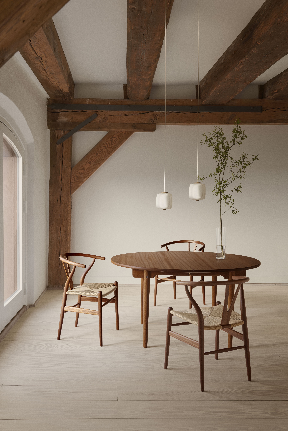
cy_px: 216
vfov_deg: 54.4
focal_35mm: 35
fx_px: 420
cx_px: 144
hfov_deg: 37.9
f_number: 7.1
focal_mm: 35
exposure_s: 1/10
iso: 250
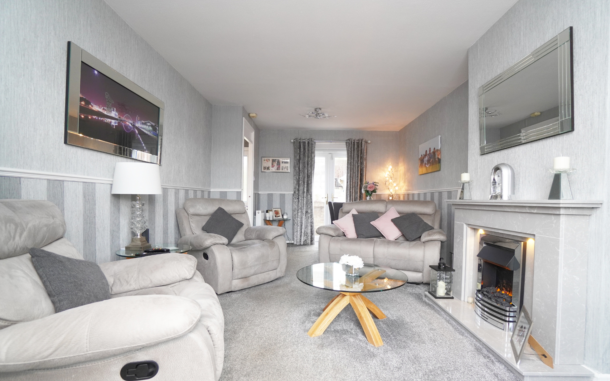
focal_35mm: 16
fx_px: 266
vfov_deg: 71.1
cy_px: 206
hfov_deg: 97.8
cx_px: 316
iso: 800
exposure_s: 1/160
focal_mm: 10
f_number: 4
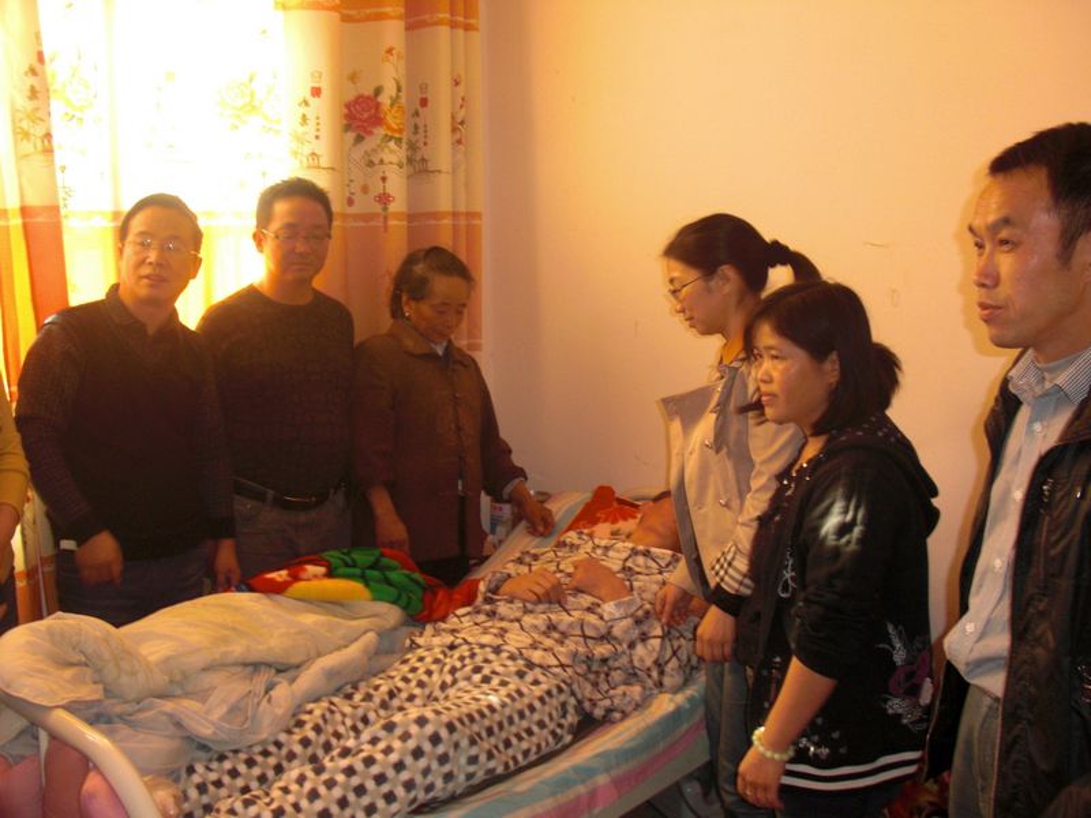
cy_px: 409
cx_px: 546
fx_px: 1135
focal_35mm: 36
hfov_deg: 51.4
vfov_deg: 39.7
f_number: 2.8
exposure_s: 1/30
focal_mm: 6.3
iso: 200
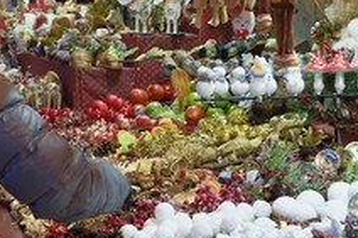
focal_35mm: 95
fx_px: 944
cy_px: 25
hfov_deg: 21.5
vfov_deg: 14.2
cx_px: 186
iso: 800
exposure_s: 1/30
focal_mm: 48
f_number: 7.1
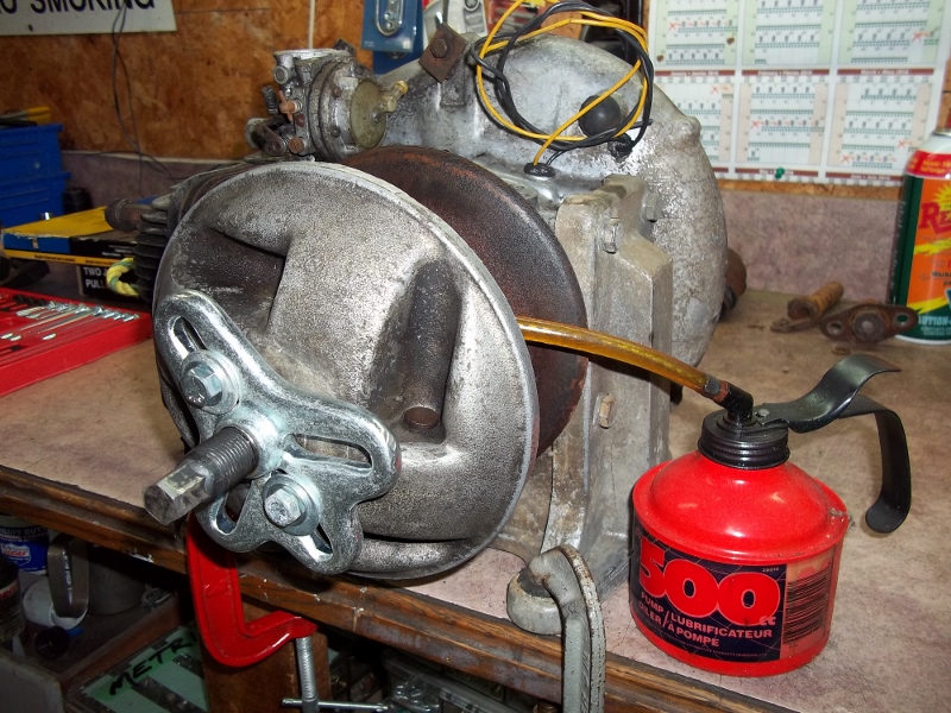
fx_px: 879
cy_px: 356
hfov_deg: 56.8
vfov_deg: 44.2
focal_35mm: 32
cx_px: 476
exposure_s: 1/60
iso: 80
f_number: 2.9
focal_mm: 5.7
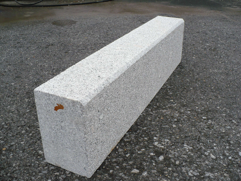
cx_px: 120
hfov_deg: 50.1
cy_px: 90
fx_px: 258
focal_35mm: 37
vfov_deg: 38.7
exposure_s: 1/1000
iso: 100
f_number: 2.8
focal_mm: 6.1
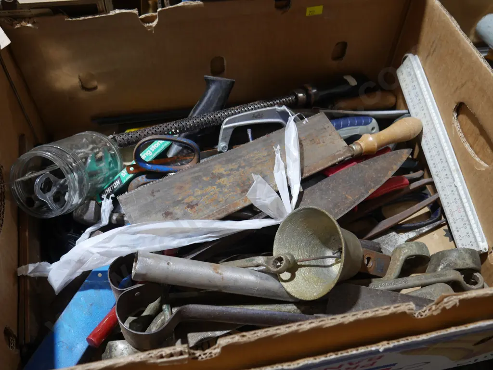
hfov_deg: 53.9
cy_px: 185
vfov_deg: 41.8
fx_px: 484
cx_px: 246
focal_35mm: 34
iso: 400
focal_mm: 17
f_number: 4
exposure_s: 1/60
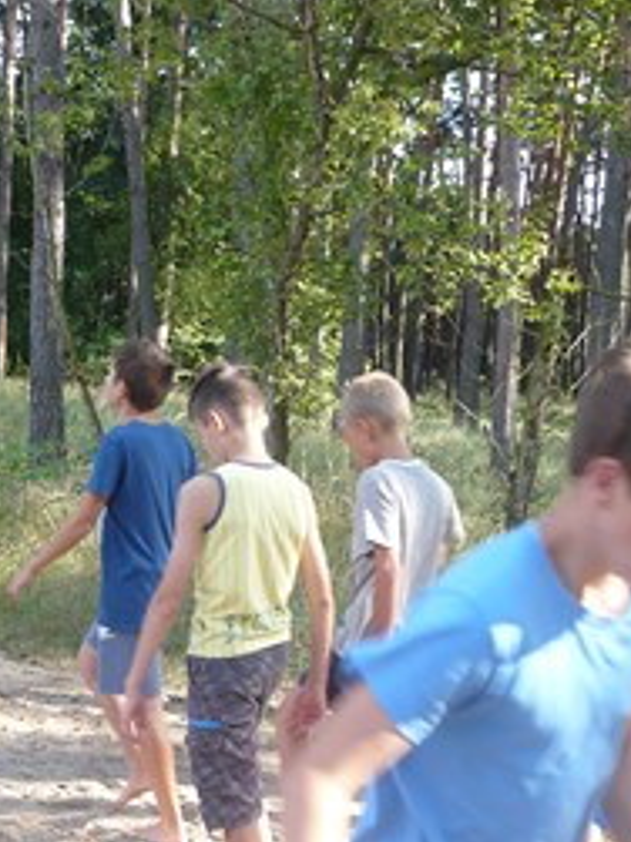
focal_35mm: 67
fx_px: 1630
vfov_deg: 28.0
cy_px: 748
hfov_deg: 21.9
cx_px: 302
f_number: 2.8
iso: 100
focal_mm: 5.8
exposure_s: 1/125
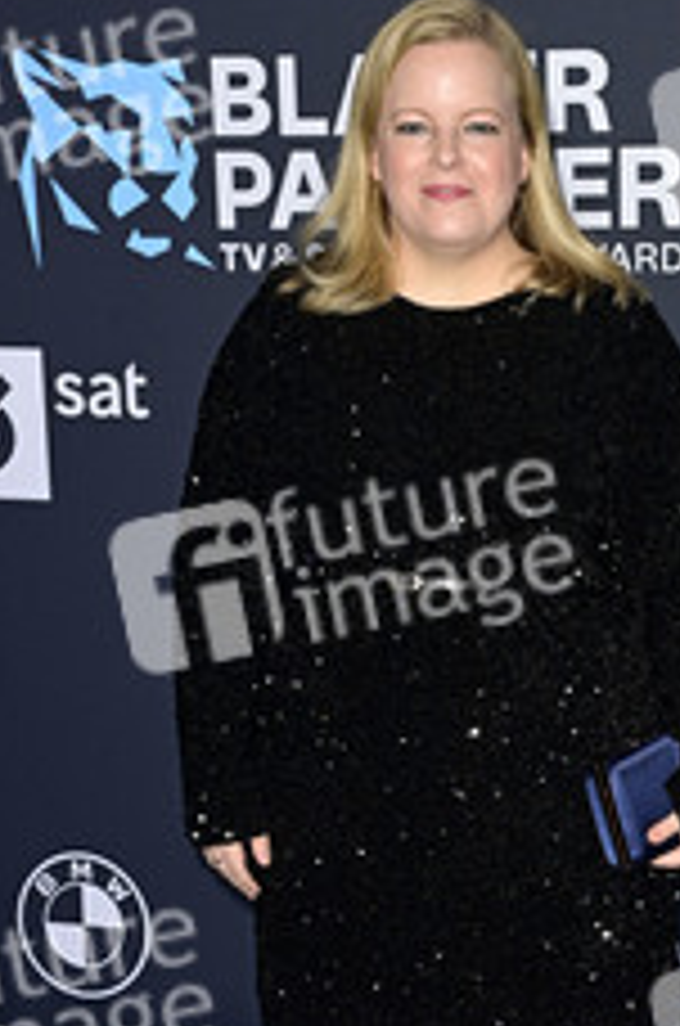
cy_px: 792
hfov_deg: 12.5
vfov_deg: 18.6
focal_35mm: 109
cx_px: 473
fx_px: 3102
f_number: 5.6
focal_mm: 62
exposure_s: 1/250
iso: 1000
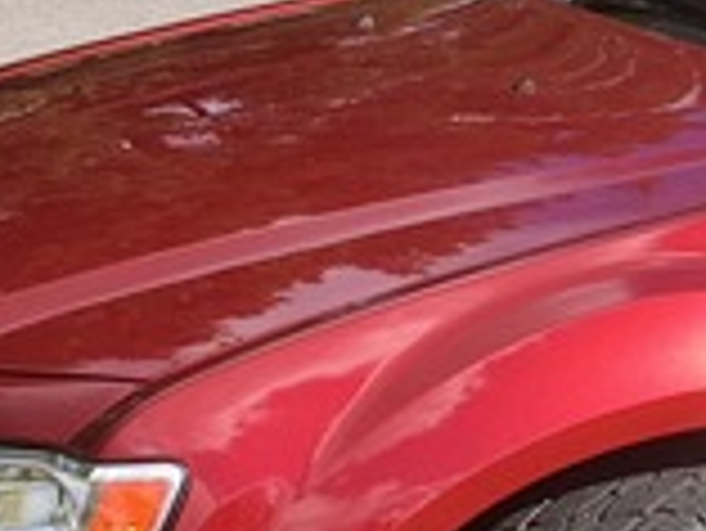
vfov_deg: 10.0
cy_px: 302
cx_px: 1142
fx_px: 3021
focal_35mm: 148
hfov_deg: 12.5
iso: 25
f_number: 2.2
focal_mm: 4.15
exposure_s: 1/777
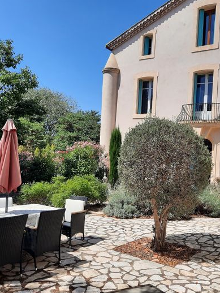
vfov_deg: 53.9
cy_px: 146
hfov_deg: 41.7
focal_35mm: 34
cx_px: 124
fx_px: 288
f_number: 2
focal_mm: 4.6
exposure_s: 1/1326
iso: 32
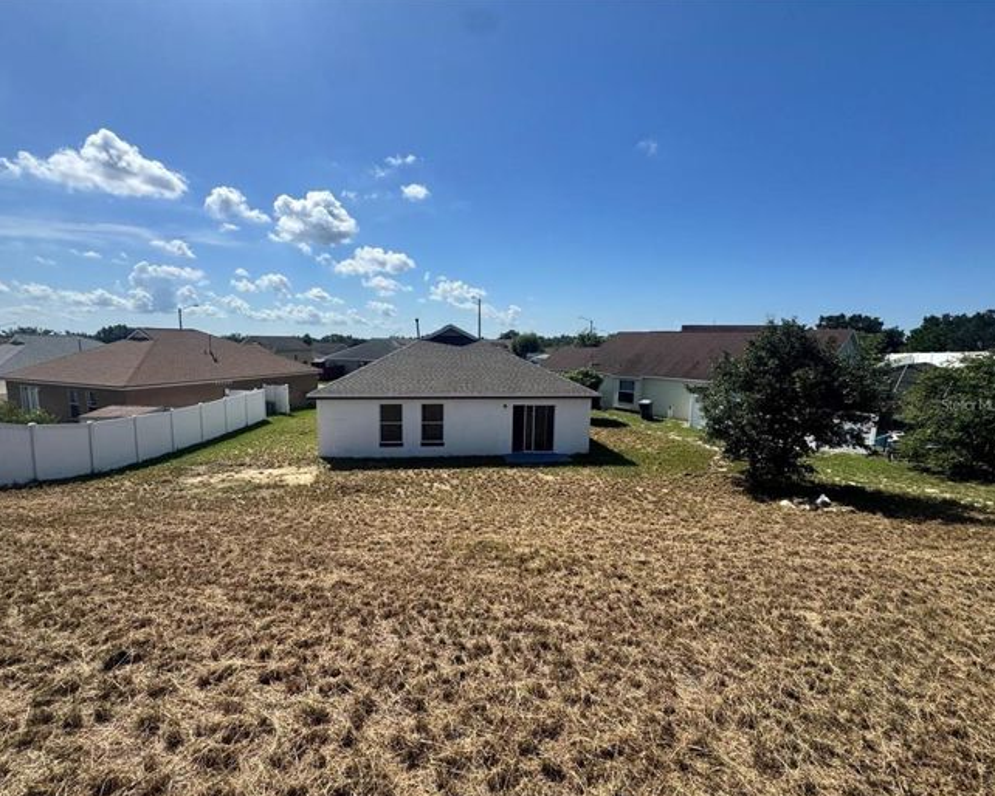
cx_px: 460
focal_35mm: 15
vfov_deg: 84.1
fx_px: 442
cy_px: 404
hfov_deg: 96.6
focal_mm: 2.22
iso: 50
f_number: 2.2
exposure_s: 1/2874
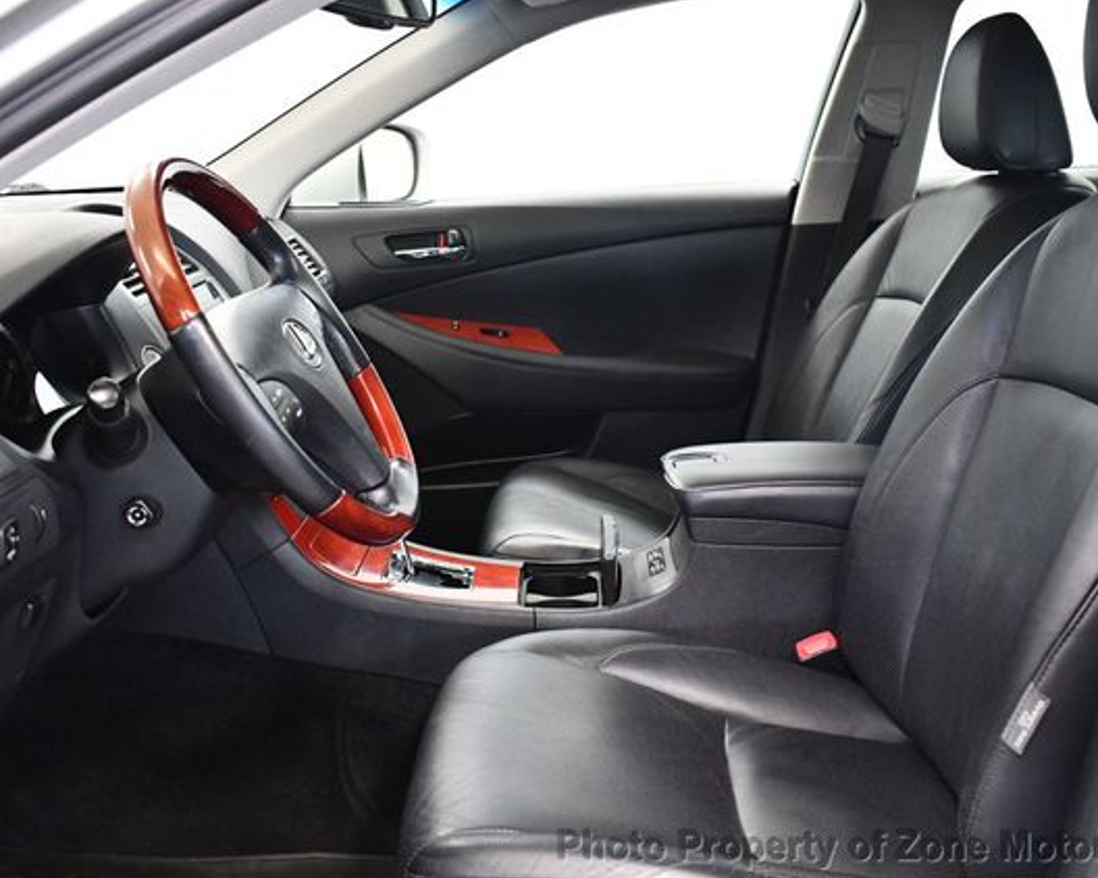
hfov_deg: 44.8
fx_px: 1332
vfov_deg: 36.5
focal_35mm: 41
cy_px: 441
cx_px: 532
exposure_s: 1/80
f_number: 3.5
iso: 3200
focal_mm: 18
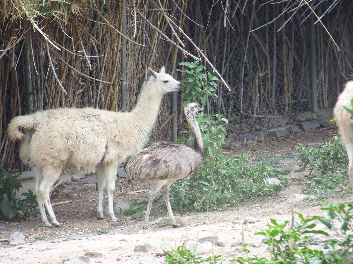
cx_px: 176
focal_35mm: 432
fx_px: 4405
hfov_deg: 4.6
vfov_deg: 3.4
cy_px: 132
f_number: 4.8
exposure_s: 1/100
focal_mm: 70.2
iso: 64
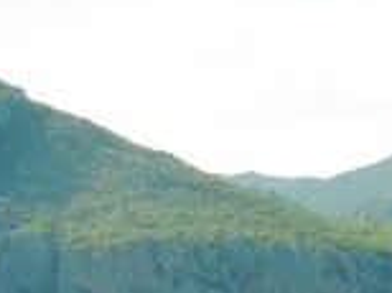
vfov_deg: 9.1
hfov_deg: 12.1
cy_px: 476
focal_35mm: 158
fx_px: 1786
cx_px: 540
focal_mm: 6.66
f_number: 8.9
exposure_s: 1/160
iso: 100
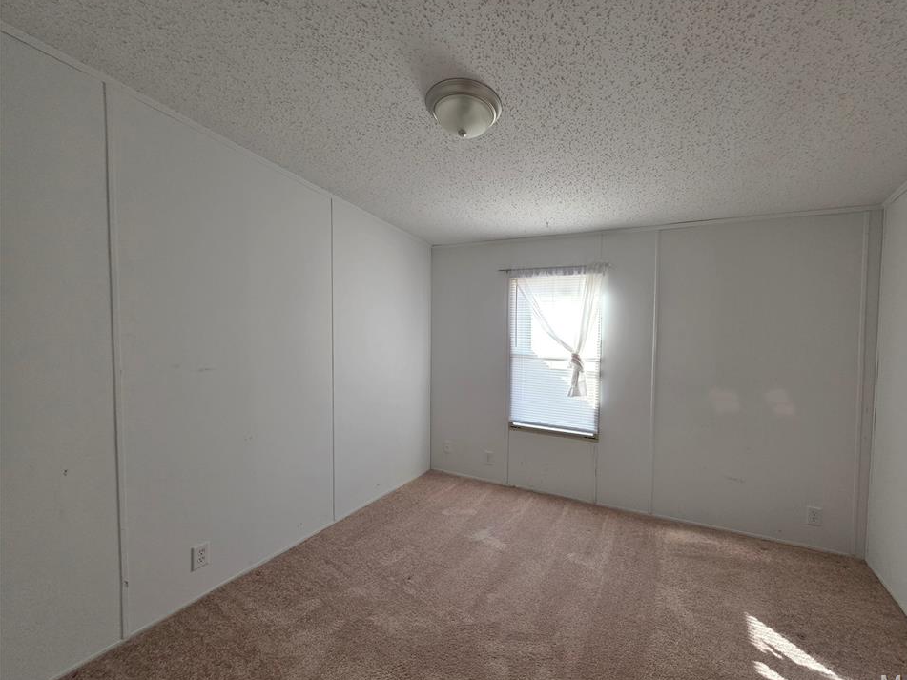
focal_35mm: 14
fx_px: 367
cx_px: 487
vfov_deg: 85.7
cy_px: 340
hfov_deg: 101.9
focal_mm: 2.2
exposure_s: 1/359
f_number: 1.9
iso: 250
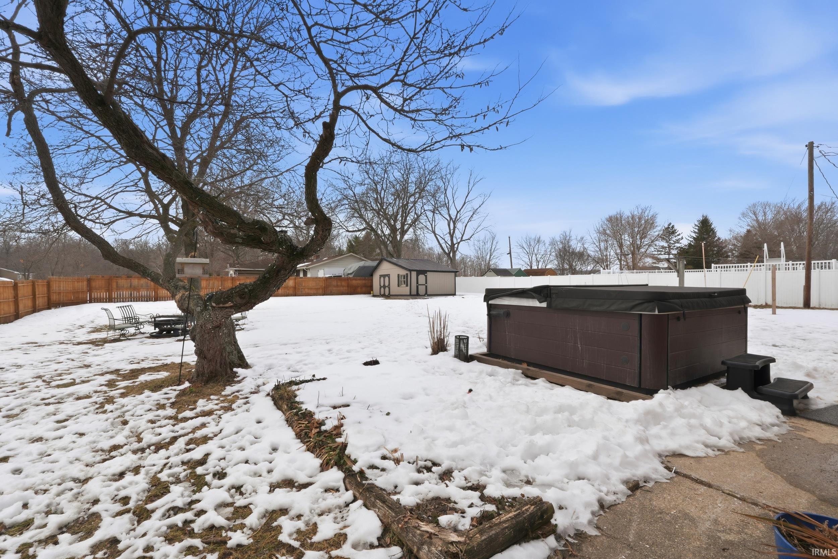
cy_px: 280
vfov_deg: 77.3
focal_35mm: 15
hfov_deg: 100.4
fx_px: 349
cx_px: 419
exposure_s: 1/60
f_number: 16
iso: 50
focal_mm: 10
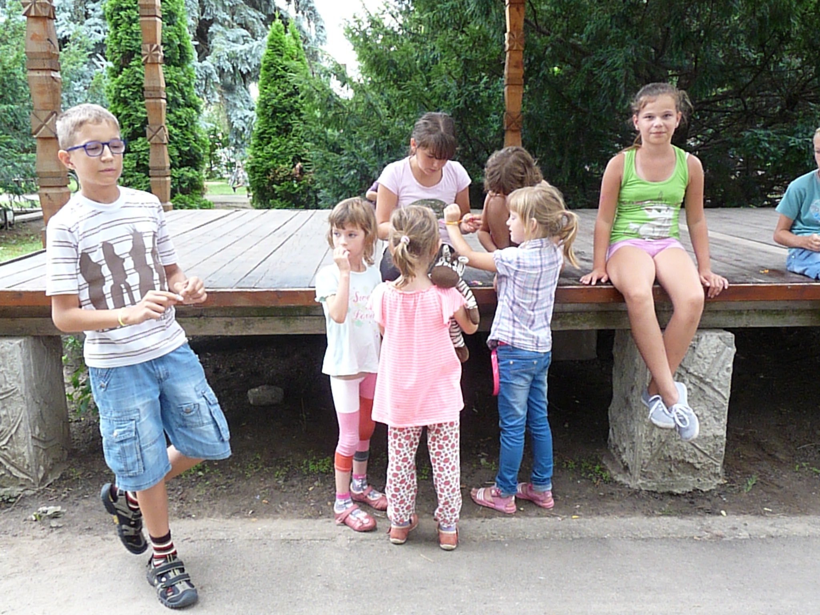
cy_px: 308
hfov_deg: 58.4
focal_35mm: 31
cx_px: 410
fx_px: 734
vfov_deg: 45.4
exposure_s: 1/160
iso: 800
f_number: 4
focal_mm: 5.4
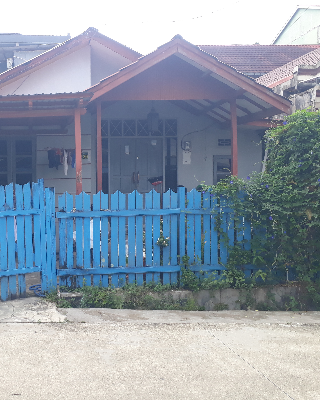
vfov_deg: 50.3
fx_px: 426
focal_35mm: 36
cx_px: 58
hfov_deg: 39.3
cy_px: 198
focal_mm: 3.6
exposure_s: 1/408
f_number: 1.9
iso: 40
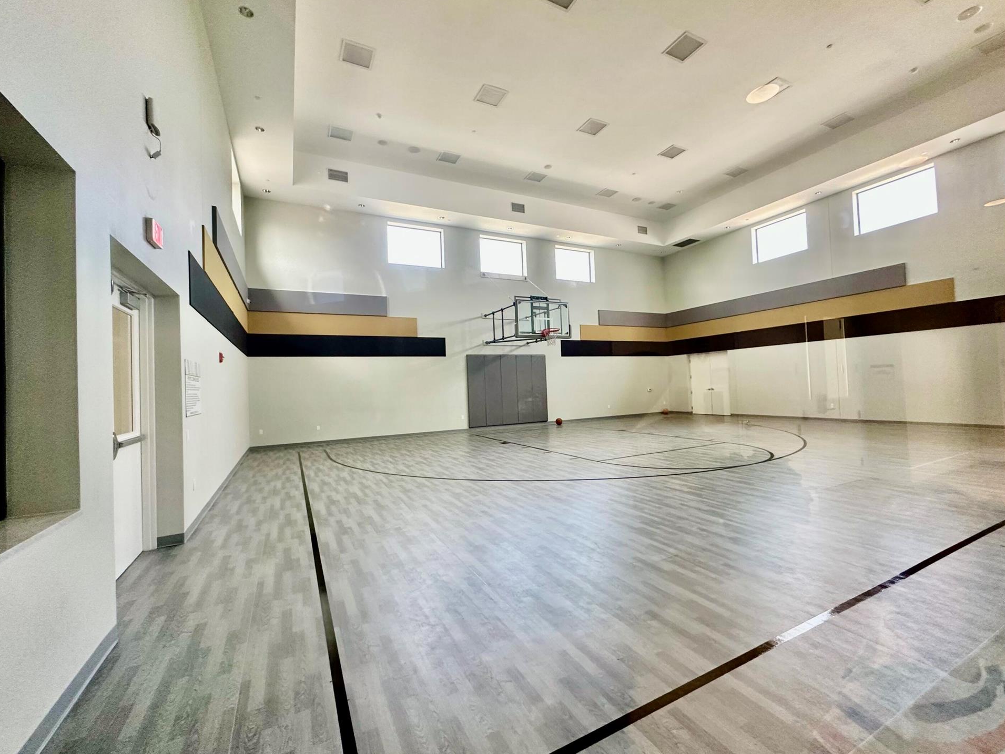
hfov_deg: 98.1
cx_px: 515
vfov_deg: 81.8
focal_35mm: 15
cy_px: 375
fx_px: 436
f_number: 2.2
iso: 250
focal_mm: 2.22
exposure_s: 1/60
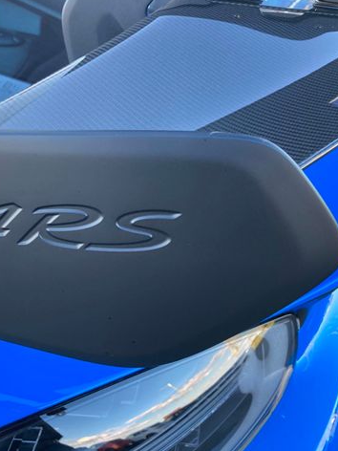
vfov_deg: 49.0
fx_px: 495
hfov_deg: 36.4
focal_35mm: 38
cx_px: 68
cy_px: 224
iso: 80
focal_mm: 3.99
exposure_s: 1/121
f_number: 1.8
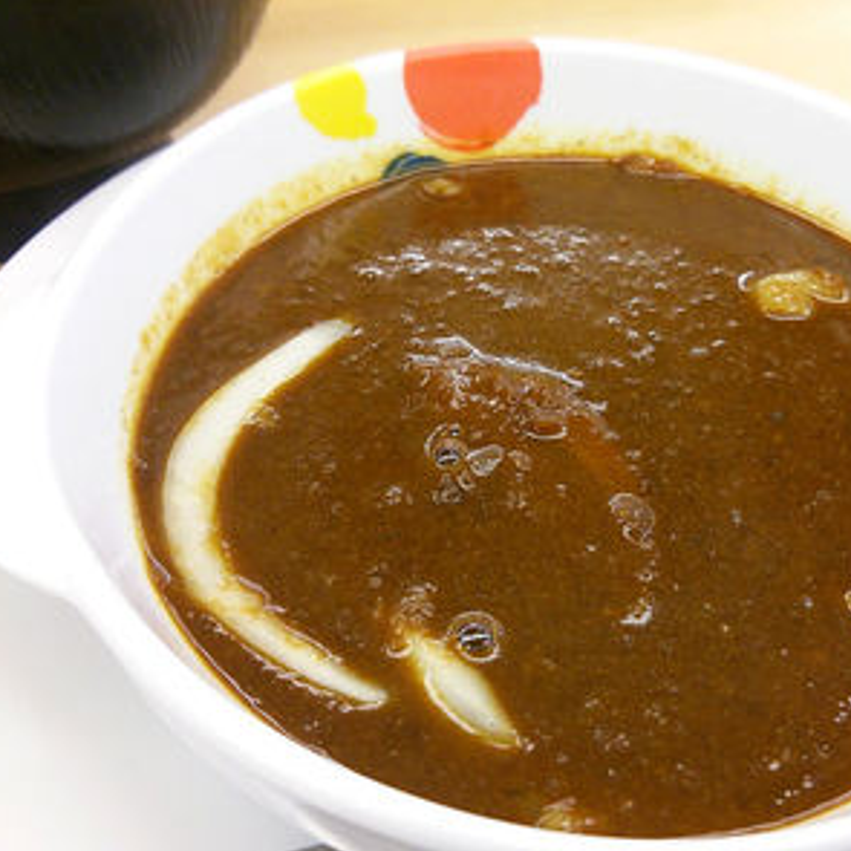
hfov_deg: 45.4
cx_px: 563
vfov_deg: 46.0
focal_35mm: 36
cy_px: 430
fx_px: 1001
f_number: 1.94
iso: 64
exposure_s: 1/100
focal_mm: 4.06
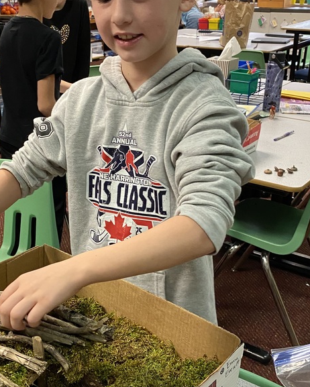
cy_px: 222
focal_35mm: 45
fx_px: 516
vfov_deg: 41.0
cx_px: 121
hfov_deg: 33.3
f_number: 1.8
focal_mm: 4.25
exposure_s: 1/60
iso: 400
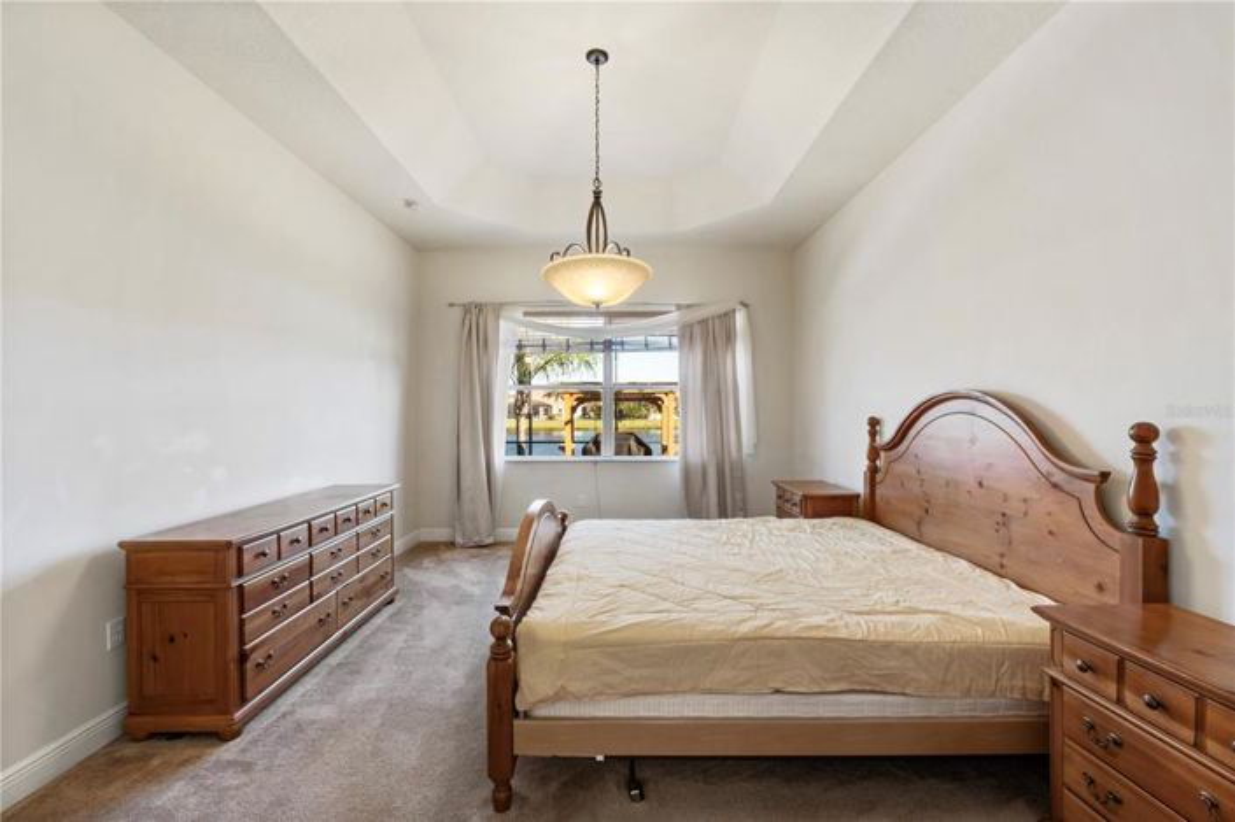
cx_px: 618
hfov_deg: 100.4
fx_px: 514
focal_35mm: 15
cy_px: 411
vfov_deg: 77.2
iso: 320
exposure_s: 1/13
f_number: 14
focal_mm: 10
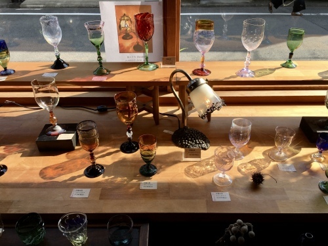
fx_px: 275
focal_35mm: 29
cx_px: 164
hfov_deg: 61.7
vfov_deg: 48.2
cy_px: 123
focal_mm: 4.15
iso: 25
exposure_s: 1/472
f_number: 2.2
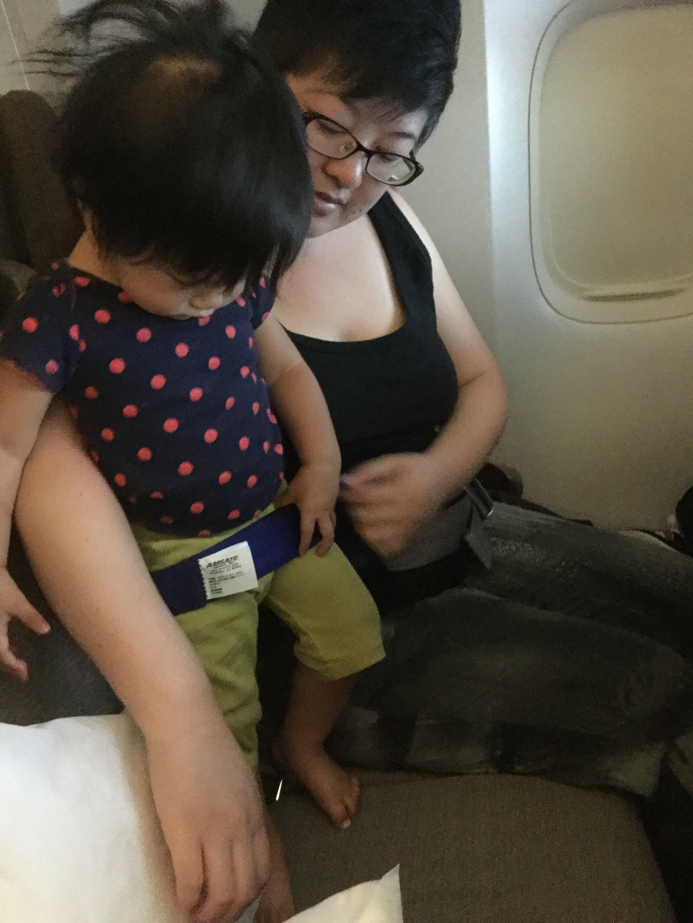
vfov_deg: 58.4
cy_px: 462
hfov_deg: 45.4
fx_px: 827
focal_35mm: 31
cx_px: 346
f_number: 2.4
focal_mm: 3.3
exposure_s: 1/15
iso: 800
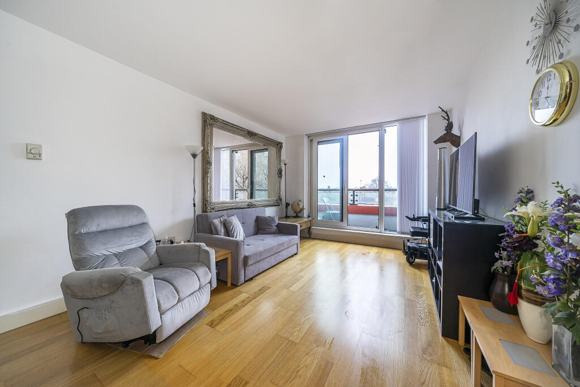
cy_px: 194
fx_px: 193
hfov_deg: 112.6
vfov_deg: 90.0
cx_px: 290
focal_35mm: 12
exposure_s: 1/13
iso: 320
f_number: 7.1
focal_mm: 12
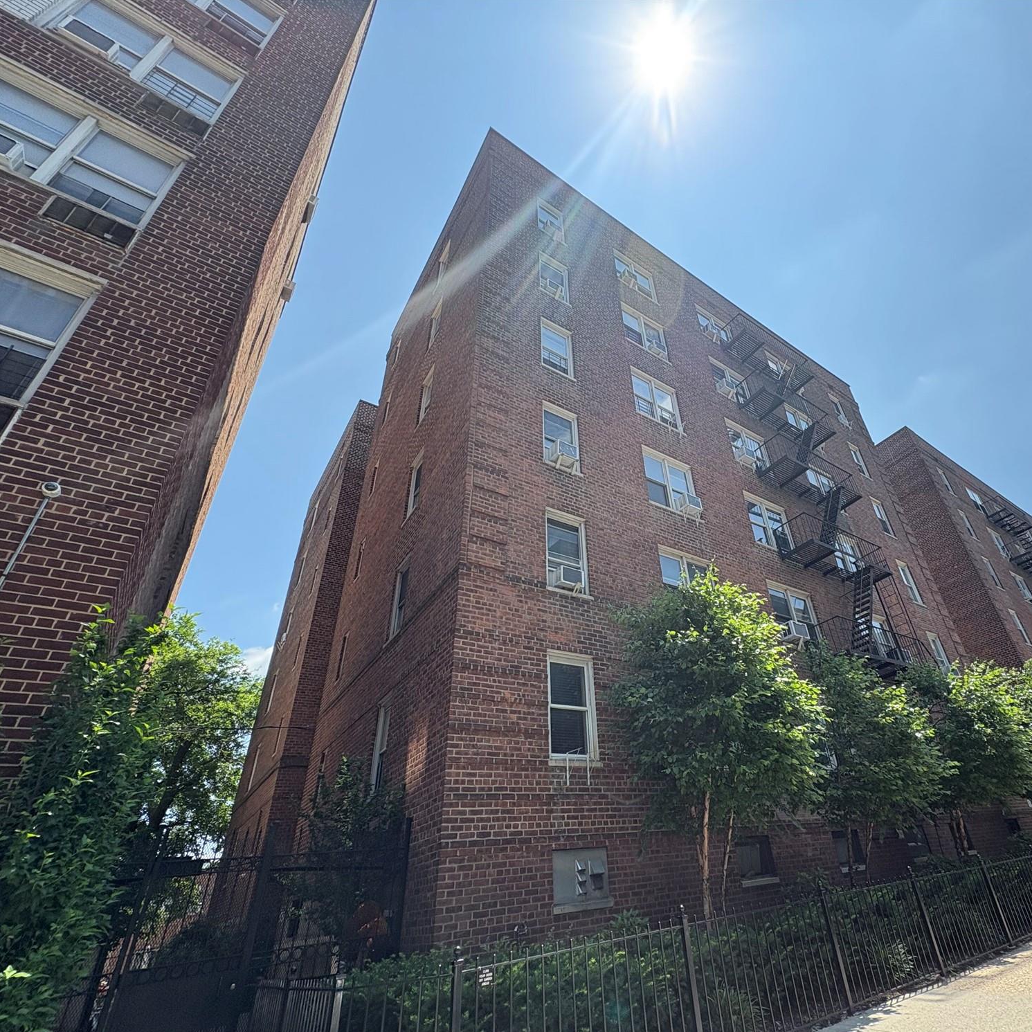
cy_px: 530
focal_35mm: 17
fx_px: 573
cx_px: 641
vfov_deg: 83.9
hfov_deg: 82.5
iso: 50
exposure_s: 1/821
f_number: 2.2
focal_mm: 2.22
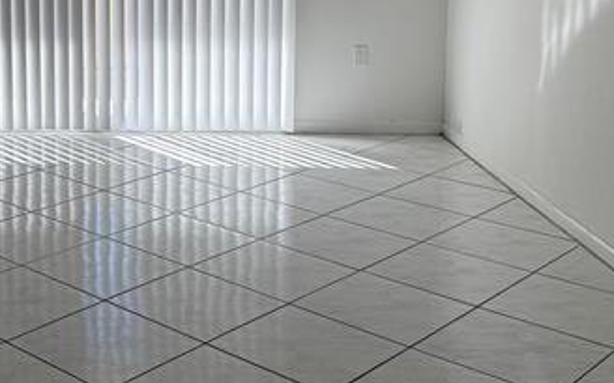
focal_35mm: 62
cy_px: 15
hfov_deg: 31.4
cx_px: 60
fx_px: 1037
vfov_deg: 20.4
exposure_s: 1/1553
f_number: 1.78
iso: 80
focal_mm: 6.76
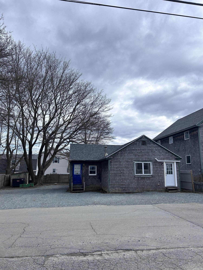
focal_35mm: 26
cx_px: 102
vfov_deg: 67.3
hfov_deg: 53.1
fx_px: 203
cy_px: 135
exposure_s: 1/5319
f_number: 1.5
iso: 50
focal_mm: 5.7
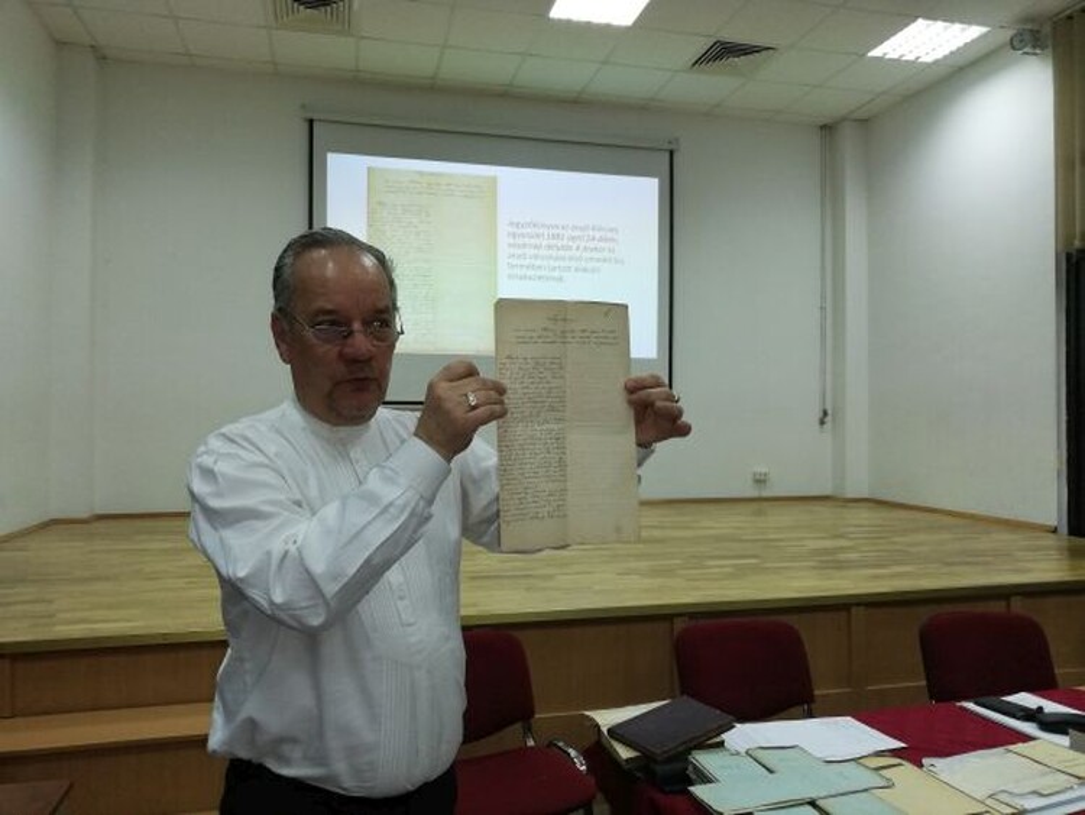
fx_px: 815
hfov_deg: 67.3
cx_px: 542
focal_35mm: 26
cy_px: 408
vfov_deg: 53.1
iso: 200
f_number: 2.2
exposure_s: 1/50
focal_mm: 3.81
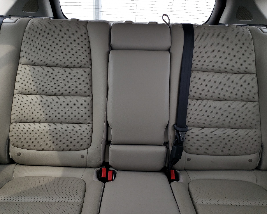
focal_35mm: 28
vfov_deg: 51.5
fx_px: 221
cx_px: 132
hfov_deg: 62.2
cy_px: 104
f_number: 1.5
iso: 50
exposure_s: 1/122
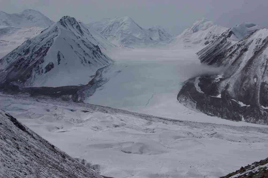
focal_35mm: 58
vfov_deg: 23.3
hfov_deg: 34.4
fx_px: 433
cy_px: 89
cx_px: 134
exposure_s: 1/180
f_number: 22
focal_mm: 38.8
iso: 100
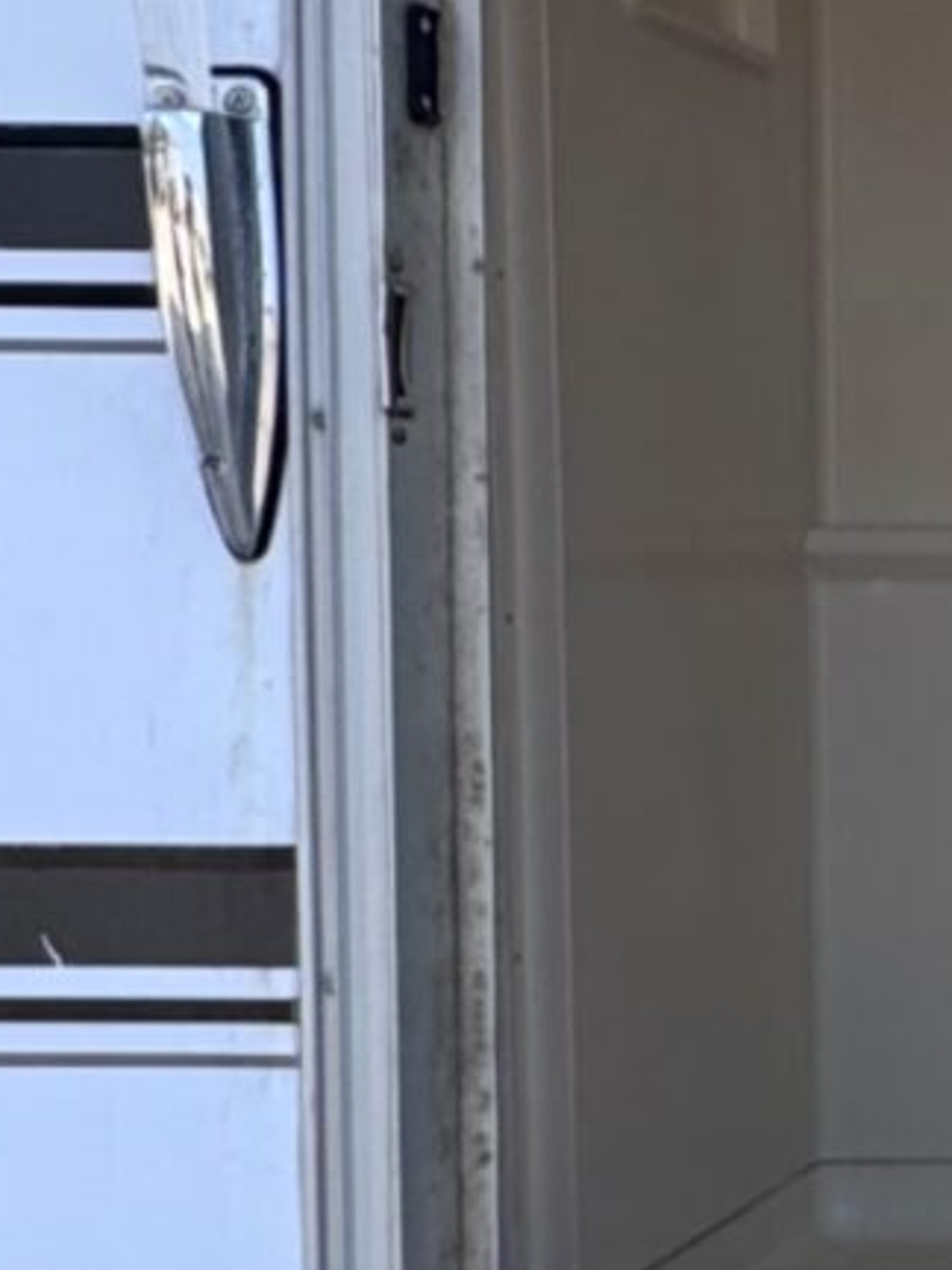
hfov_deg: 14.7
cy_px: 747
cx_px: 1889
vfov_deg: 23.5
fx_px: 3044
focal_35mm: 83
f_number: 2.2
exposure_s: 1/384
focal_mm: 2.22
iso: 40
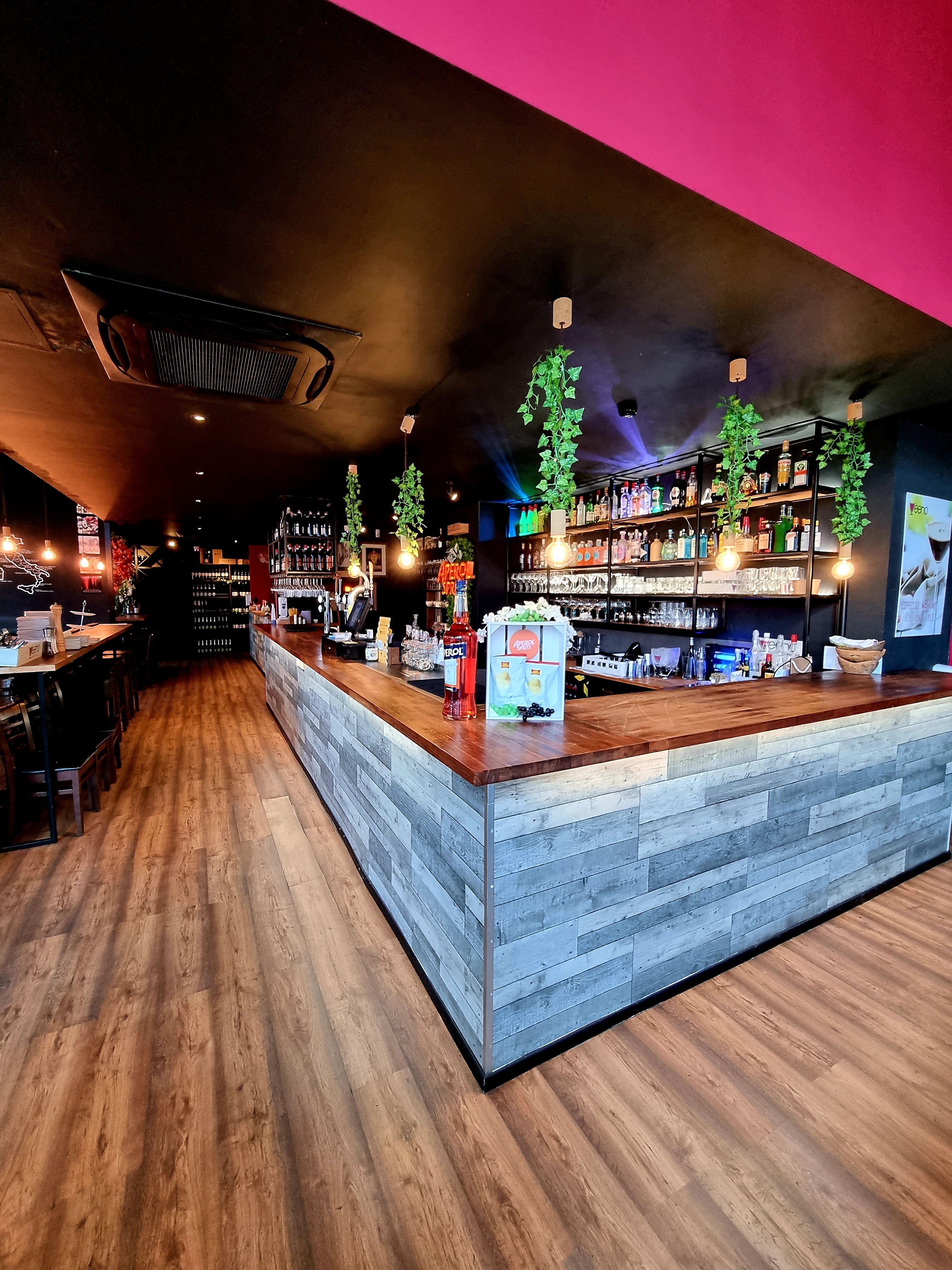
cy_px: 635
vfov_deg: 106.2
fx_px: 477
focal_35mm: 13
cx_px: 476
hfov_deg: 89.9
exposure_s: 1/33
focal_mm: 2.2
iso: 320
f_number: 2.2
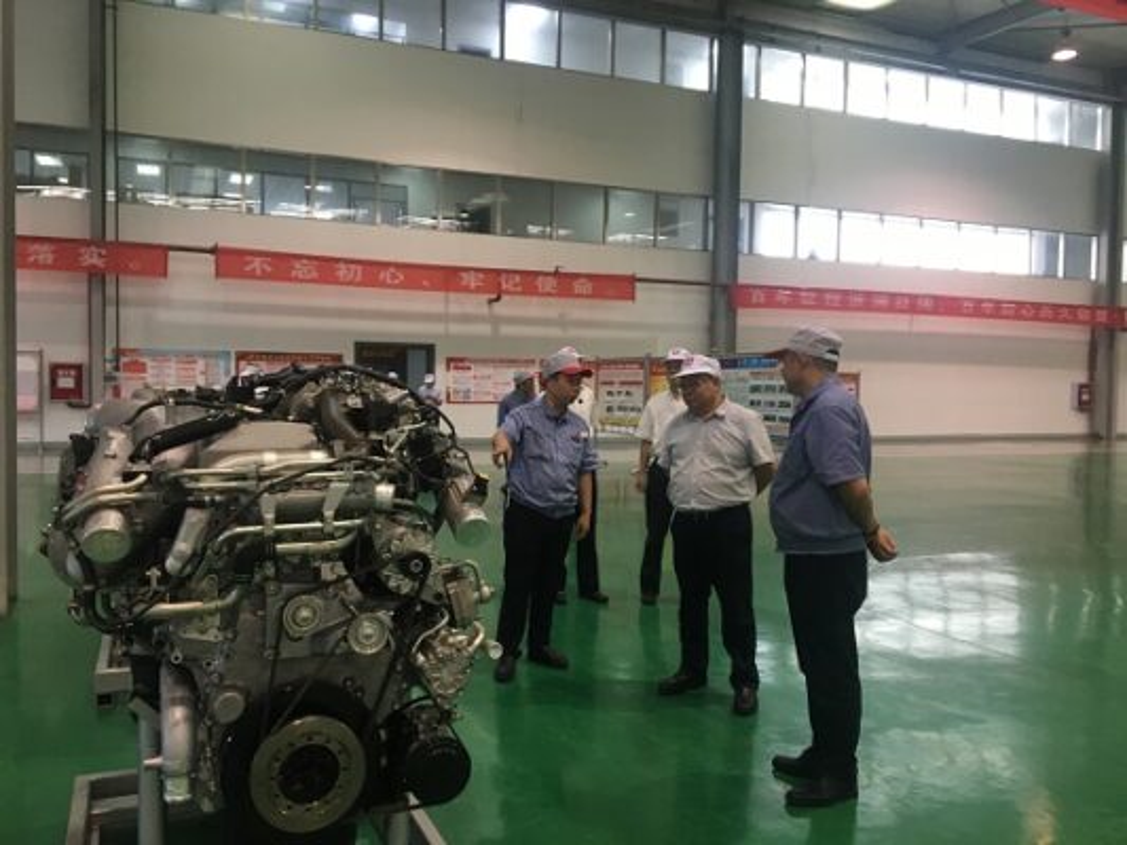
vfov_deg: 48.2
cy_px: 422
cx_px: 564
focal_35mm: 29
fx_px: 944
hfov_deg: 61.6
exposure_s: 1/33
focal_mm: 4.15
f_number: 2.2
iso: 100
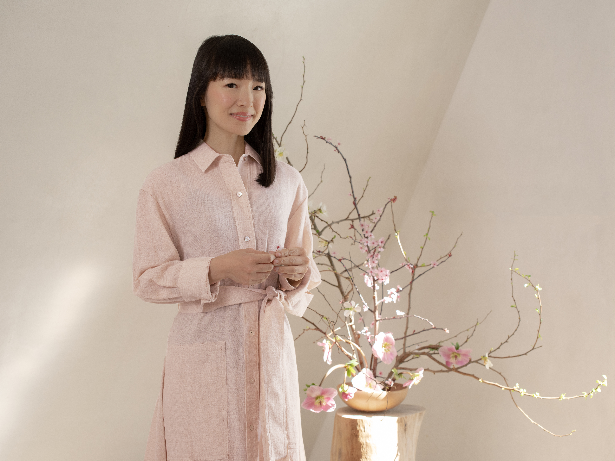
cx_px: 308
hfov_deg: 27.8
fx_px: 1244
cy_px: 230
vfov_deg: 21.0
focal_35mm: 70
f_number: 5.6
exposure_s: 1/125
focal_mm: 90
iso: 800
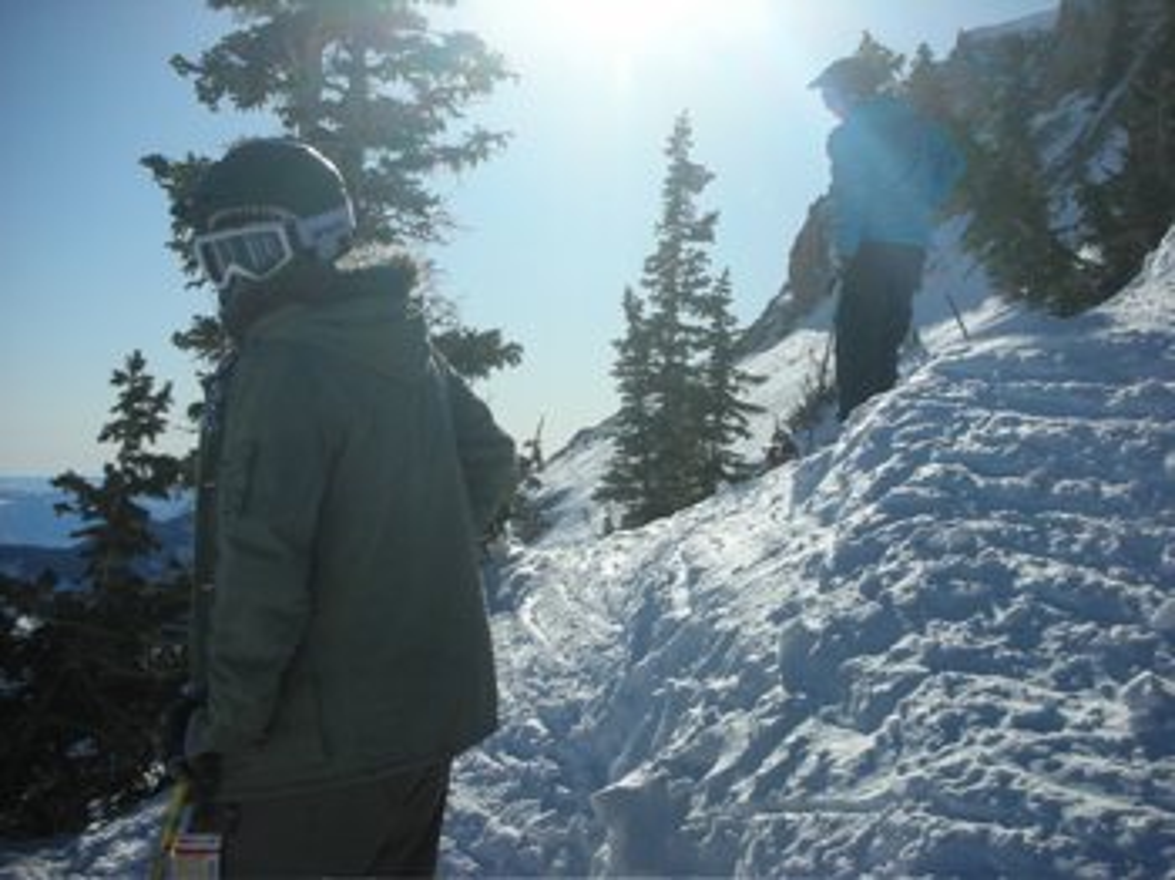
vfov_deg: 24.0
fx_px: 2069
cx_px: 588
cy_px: 440
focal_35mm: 61
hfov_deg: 31.7
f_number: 11.3
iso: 50
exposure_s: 1/143
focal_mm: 10.1
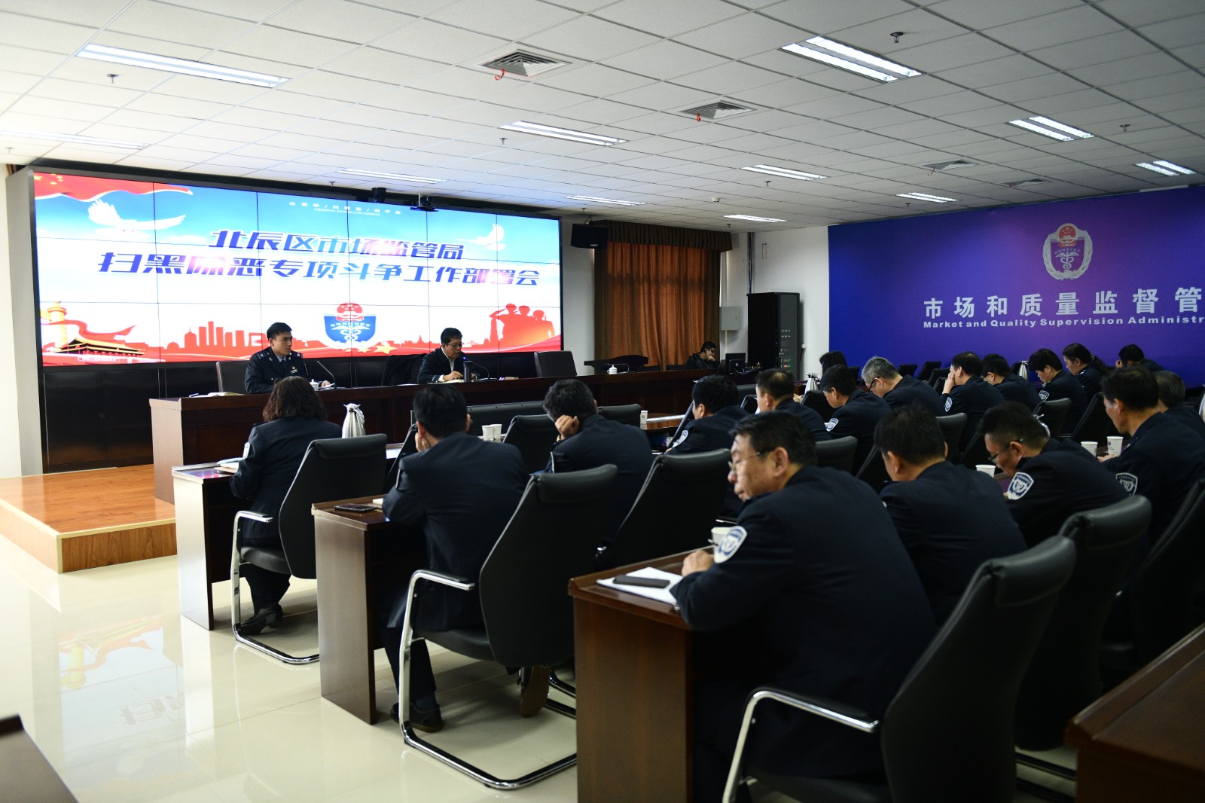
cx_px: 602
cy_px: 402
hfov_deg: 65.5
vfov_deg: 46.4
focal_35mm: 28
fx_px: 937
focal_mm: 28
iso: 1250
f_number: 2.8
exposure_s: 1/125
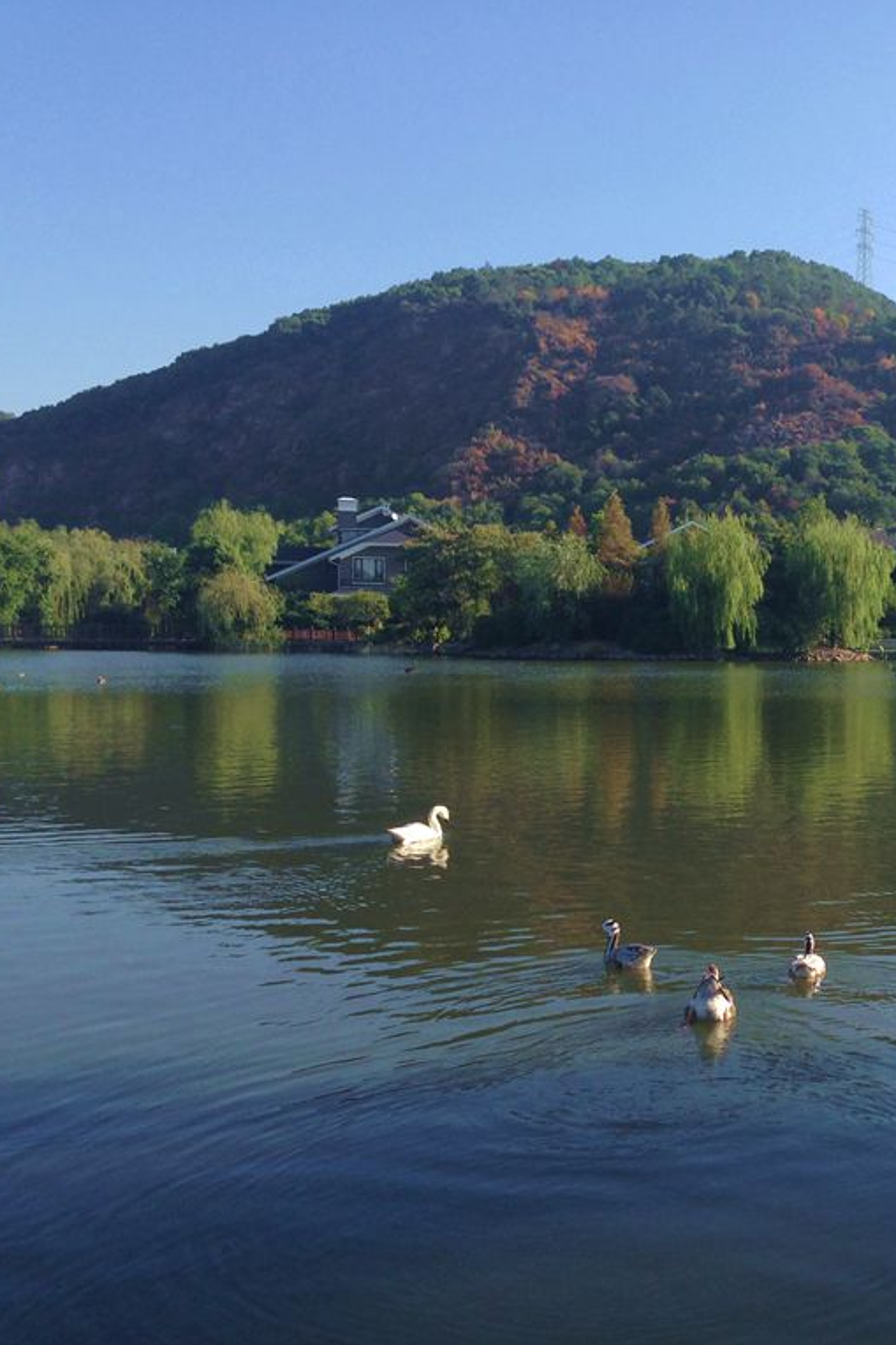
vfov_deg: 42.8
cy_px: 674
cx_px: 884
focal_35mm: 46
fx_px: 1718
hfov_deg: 27.6
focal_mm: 4.13
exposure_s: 1/874
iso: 50
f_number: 2.4
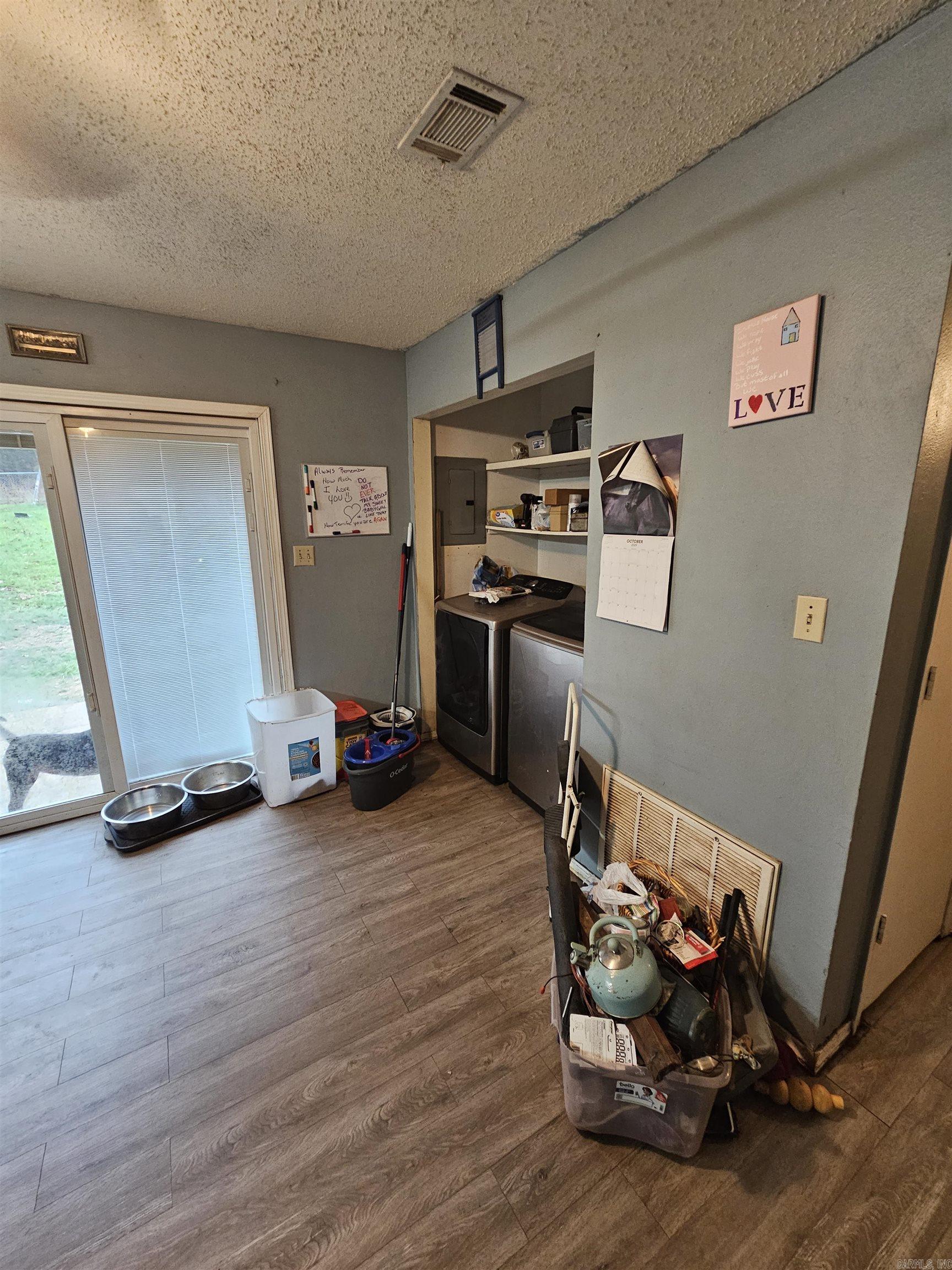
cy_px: 635
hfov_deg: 89.9
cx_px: 476
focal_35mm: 13
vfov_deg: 106.2
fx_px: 477
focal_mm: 2.2
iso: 400
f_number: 2.2
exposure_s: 1/30
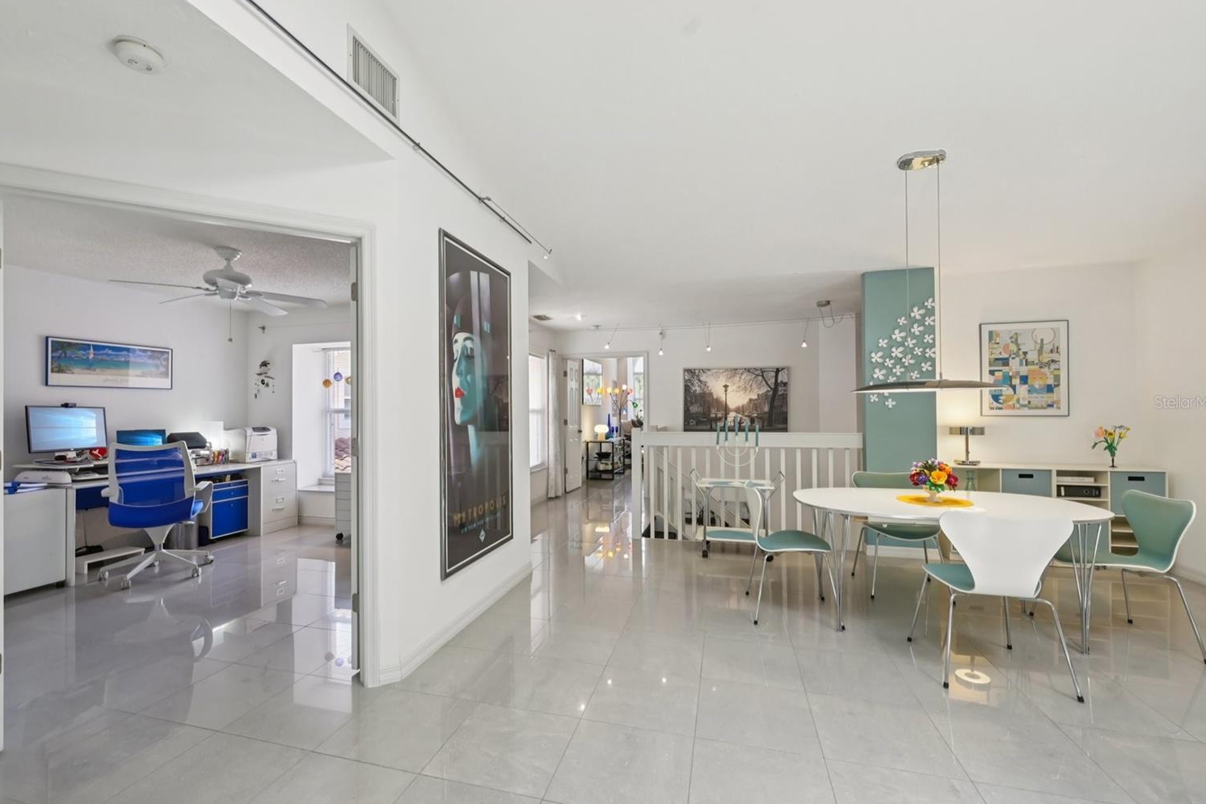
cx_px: 580
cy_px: 402
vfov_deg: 77.3
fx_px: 503
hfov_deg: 100.3
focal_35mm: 15
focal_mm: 14
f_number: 8
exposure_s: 1/30
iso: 400
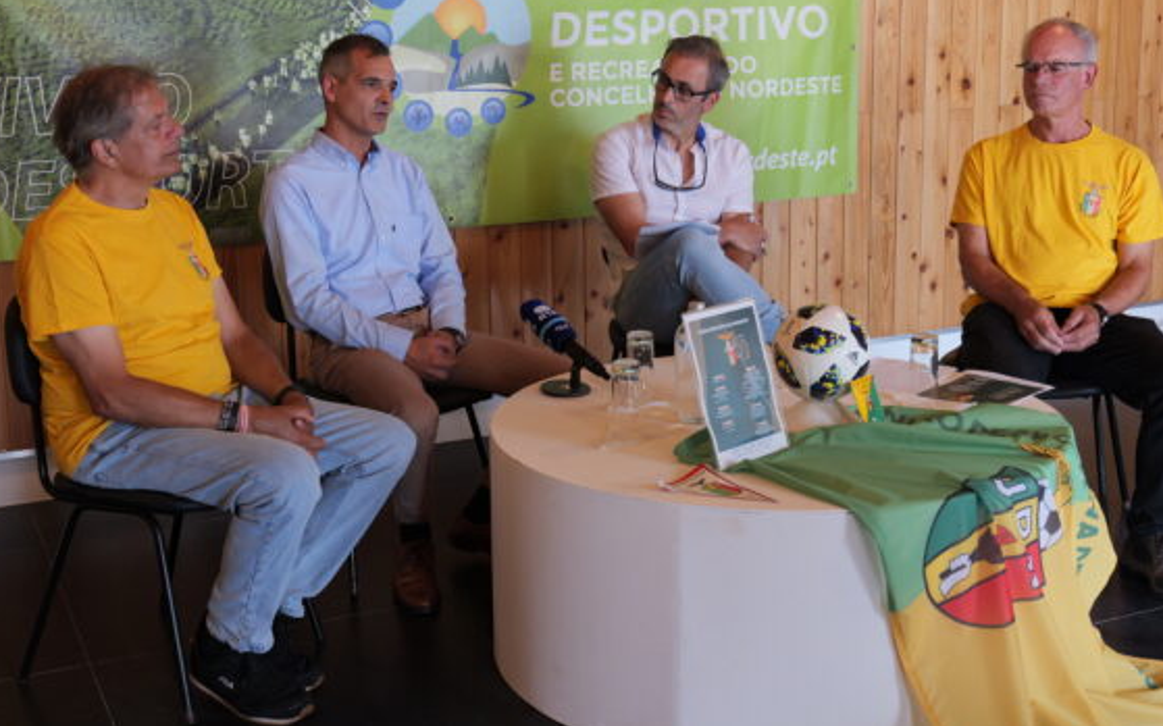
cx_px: 572
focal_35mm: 49
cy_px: 273
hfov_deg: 41.1
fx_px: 1553
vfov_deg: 26.2
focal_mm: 35
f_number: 6.3
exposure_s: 1/60
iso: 1600
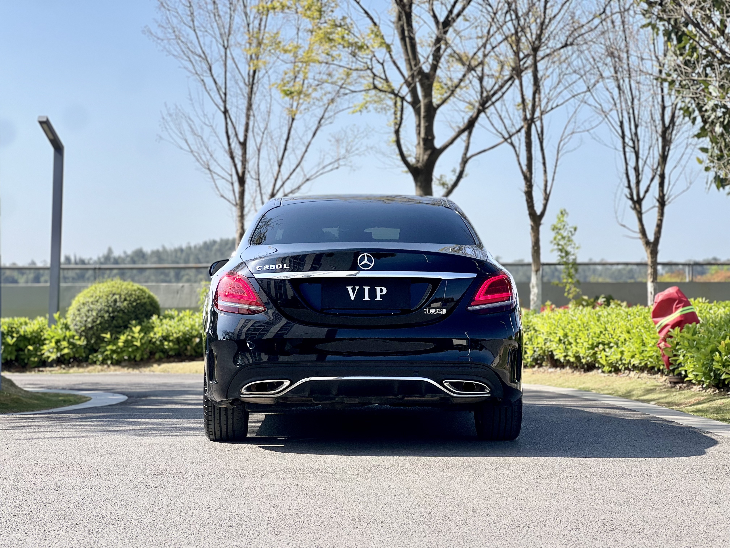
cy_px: 274
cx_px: 365
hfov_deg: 25.3
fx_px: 1624
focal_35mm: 77
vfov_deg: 19.1
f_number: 2.8
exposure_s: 1/362
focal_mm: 9
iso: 32
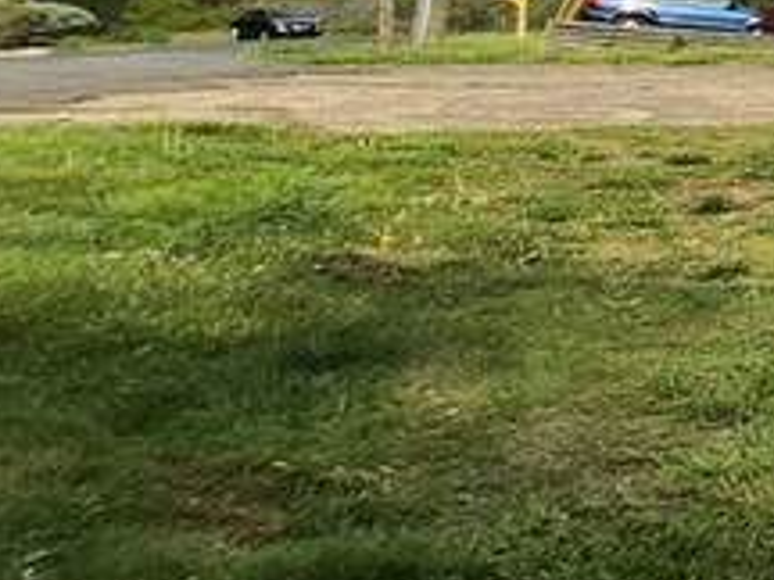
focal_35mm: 77
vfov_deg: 17.6
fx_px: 1722
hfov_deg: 11.9
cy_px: -222
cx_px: 2265
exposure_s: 1/1616
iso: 50
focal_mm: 1.74
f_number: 2.2
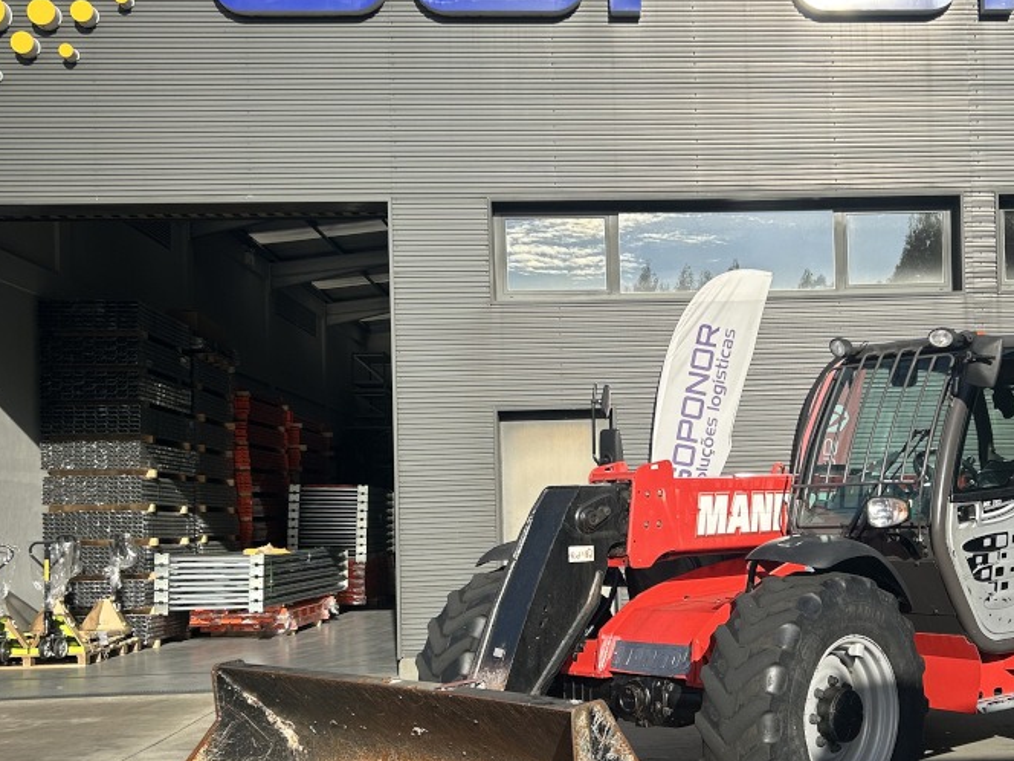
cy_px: 463
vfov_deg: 30.8
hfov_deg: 39.7
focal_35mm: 47
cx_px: 712
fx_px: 1377
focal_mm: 5.7
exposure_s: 1/4115
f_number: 1.5
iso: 50
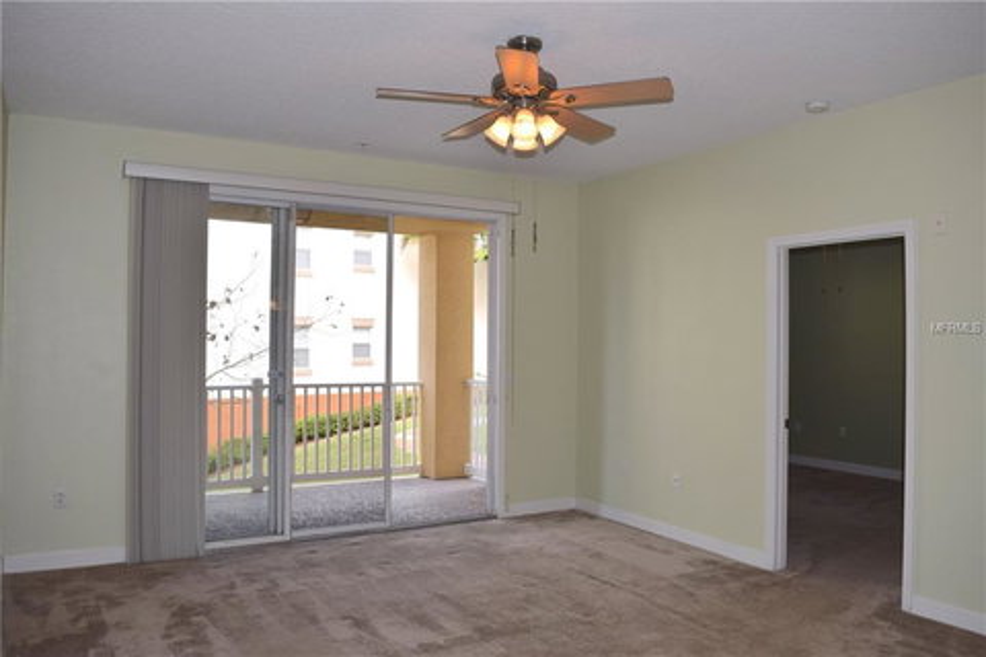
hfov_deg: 67.4
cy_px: 328
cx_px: 493
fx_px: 739
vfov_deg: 47.9
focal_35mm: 27
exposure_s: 1/125
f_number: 5.6
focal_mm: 18
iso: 100
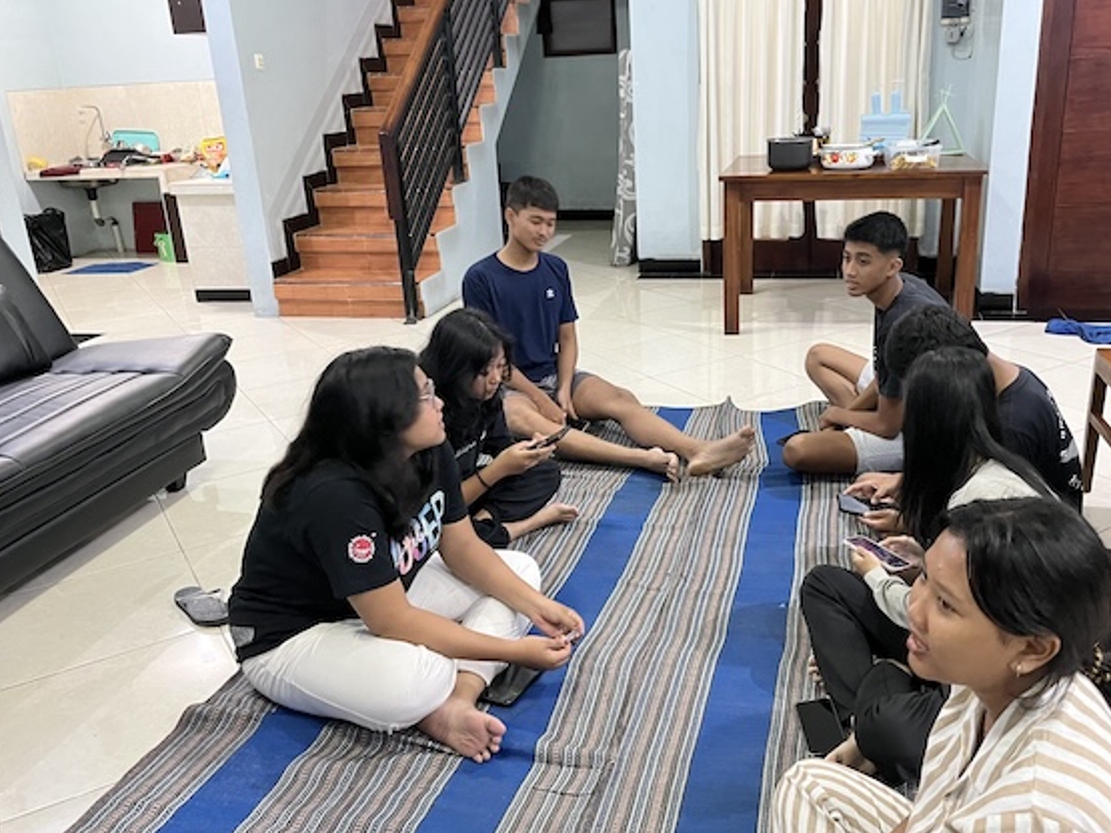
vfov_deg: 46.8
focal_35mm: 30
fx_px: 963
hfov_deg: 59.8
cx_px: 615
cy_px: 402
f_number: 1.6
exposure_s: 1/25
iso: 640
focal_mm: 5.1
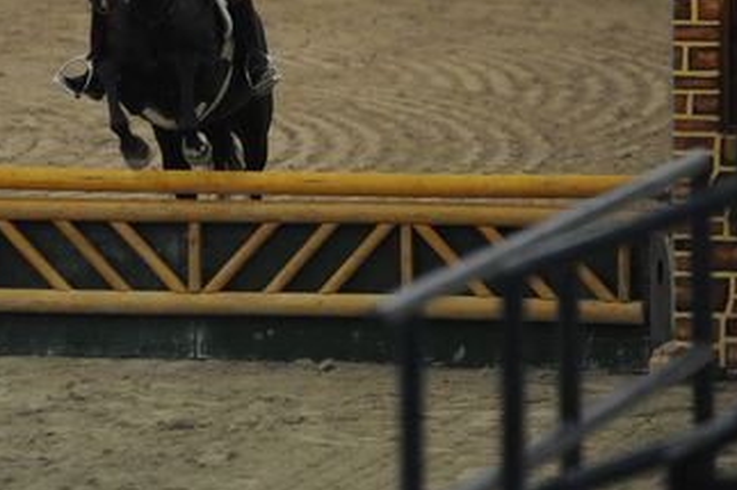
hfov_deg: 5.2
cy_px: 41
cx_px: 194
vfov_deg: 3.5
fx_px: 8103
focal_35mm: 396
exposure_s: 1/500
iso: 6400
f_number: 2.8
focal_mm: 200
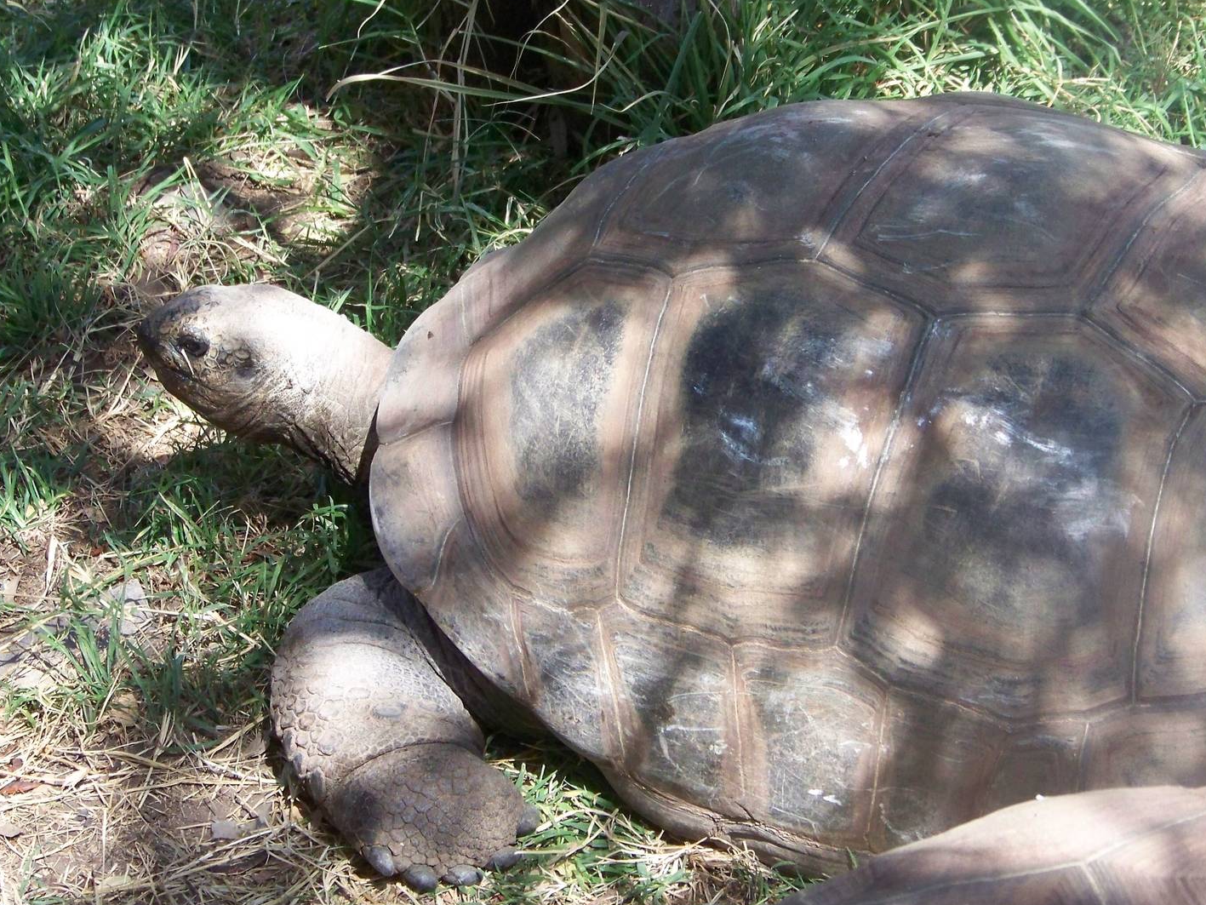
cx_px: 632
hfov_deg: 15.1
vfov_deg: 11.3
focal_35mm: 131
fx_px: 4564
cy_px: 429
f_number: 3.2
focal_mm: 19.3
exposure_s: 1/500
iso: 200
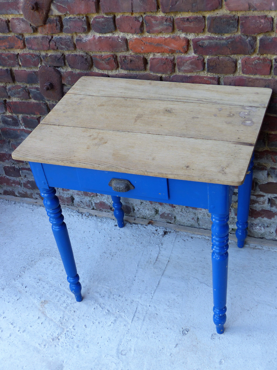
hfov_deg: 32.9
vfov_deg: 42.9
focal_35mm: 44
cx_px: 138
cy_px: 185
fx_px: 469
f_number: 2.8
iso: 100
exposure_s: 1/100
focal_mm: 7.6
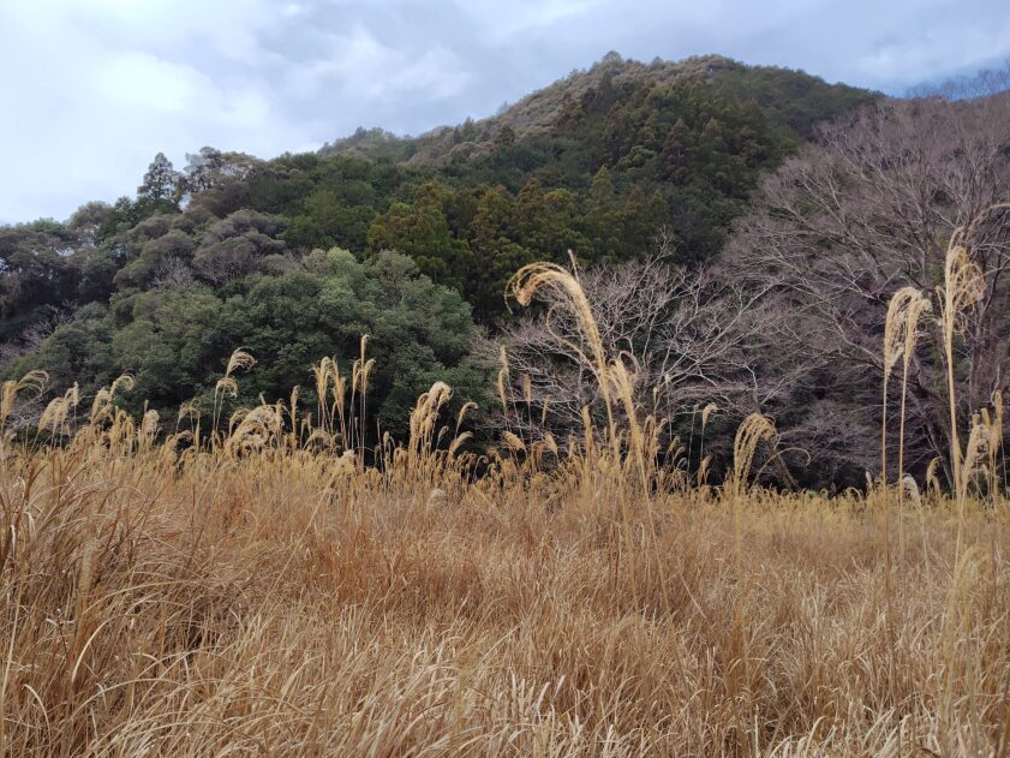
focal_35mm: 28
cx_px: 405
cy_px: 435
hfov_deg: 62.9
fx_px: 817
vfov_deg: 49.6
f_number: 1.9
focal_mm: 5.6
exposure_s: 1/1576
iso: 50
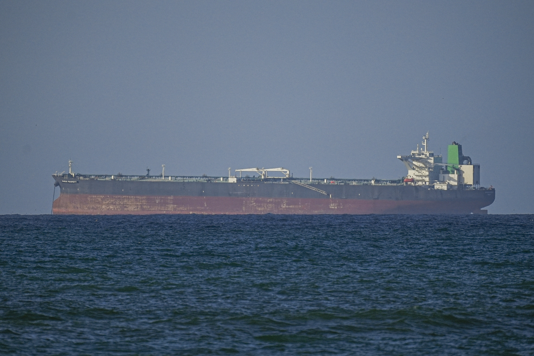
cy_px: 178
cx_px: 267
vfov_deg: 1.5
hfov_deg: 2.3
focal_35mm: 900
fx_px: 13349
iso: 200
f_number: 6.3
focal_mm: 600
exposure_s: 1/4000
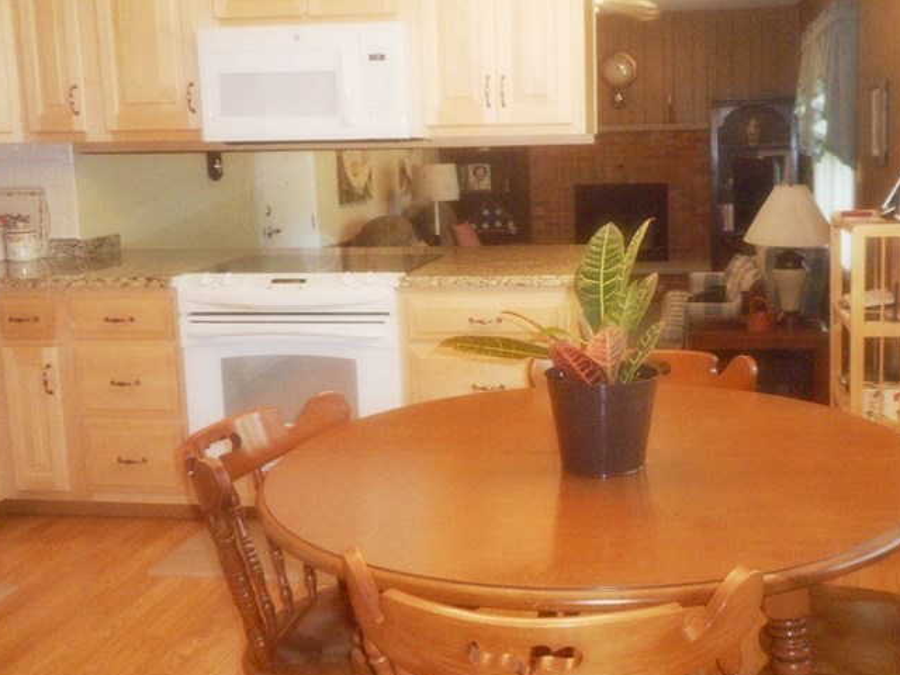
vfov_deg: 35.9
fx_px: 1040
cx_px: 570
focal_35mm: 40
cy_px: 280
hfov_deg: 46.3
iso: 400
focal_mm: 4.5
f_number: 3.7
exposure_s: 1/25
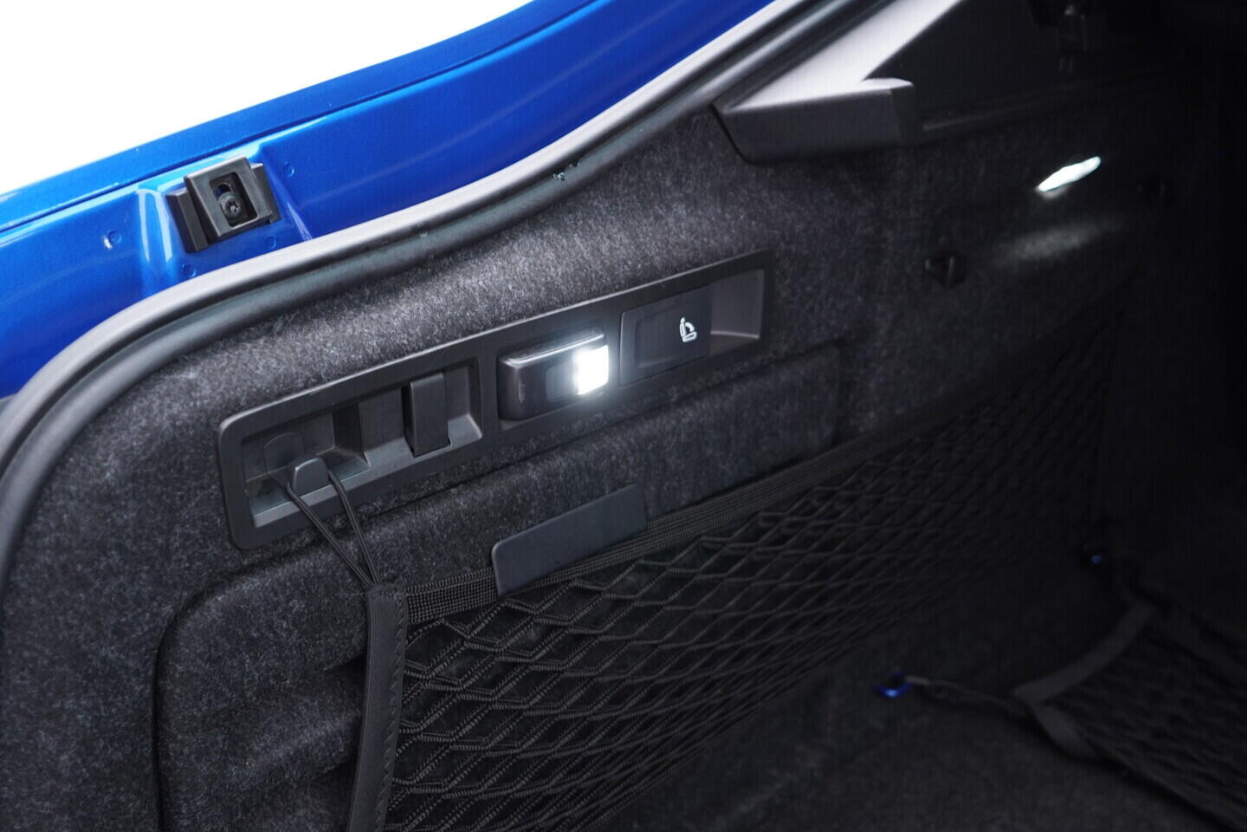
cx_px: 624
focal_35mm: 36
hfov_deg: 53.1
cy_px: 416
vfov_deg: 36.9
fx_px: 1247
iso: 400
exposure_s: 1/40
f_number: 2.8
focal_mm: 24
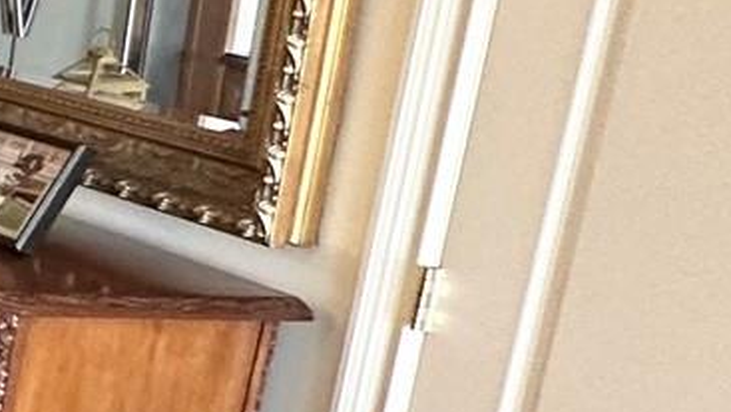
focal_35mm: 85
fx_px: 1649
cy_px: 153
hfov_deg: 13.6
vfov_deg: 14.2
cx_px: -1177
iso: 250
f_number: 2.2
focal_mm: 2.22
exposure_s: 1/120
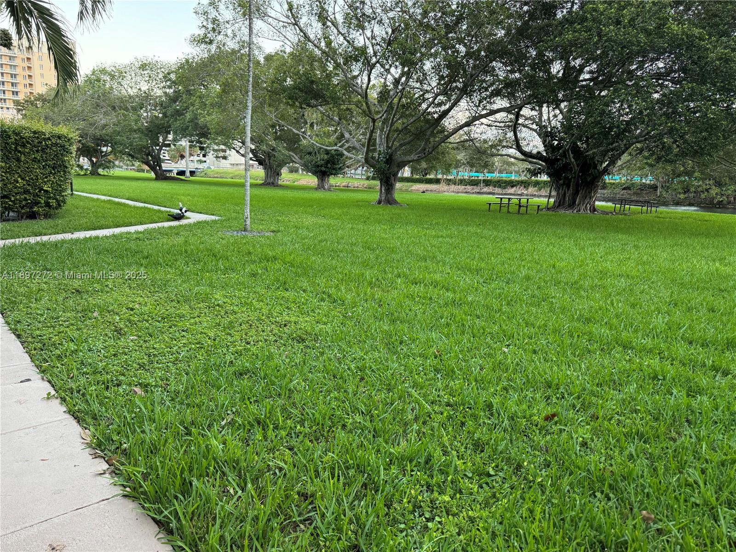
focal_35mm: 24
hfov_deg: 71.6
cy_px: 276
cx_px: 368
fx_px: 510
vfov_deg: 56.8
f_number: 1.78
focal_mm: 6.76
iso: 200
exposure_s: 1/110
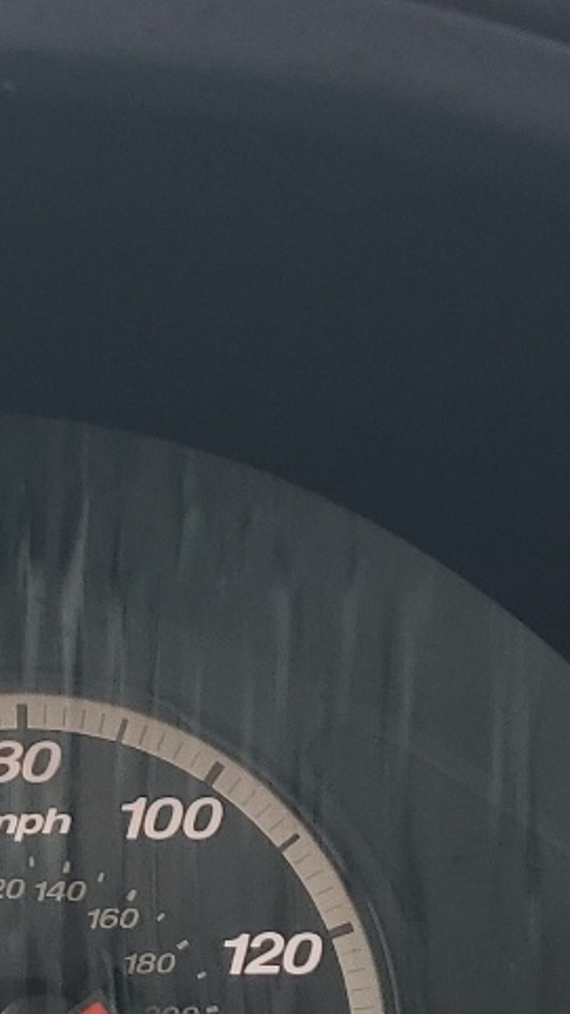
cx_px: -444
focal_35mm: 94
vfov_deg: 22.4
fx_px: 2527
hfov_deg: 11.9
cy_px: 814
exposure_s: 1/60.2
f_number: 1.5
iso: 52
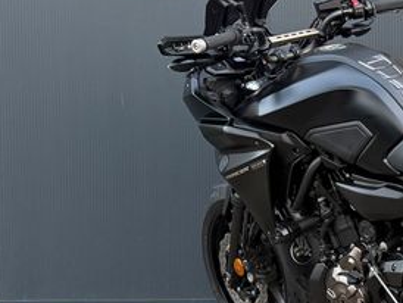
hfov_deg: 30.4
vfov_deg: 26.0
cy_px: 199
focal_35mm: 56
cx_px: 452
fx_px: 653
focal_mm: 6.76
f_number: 1.78
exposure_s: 1/60
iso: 320
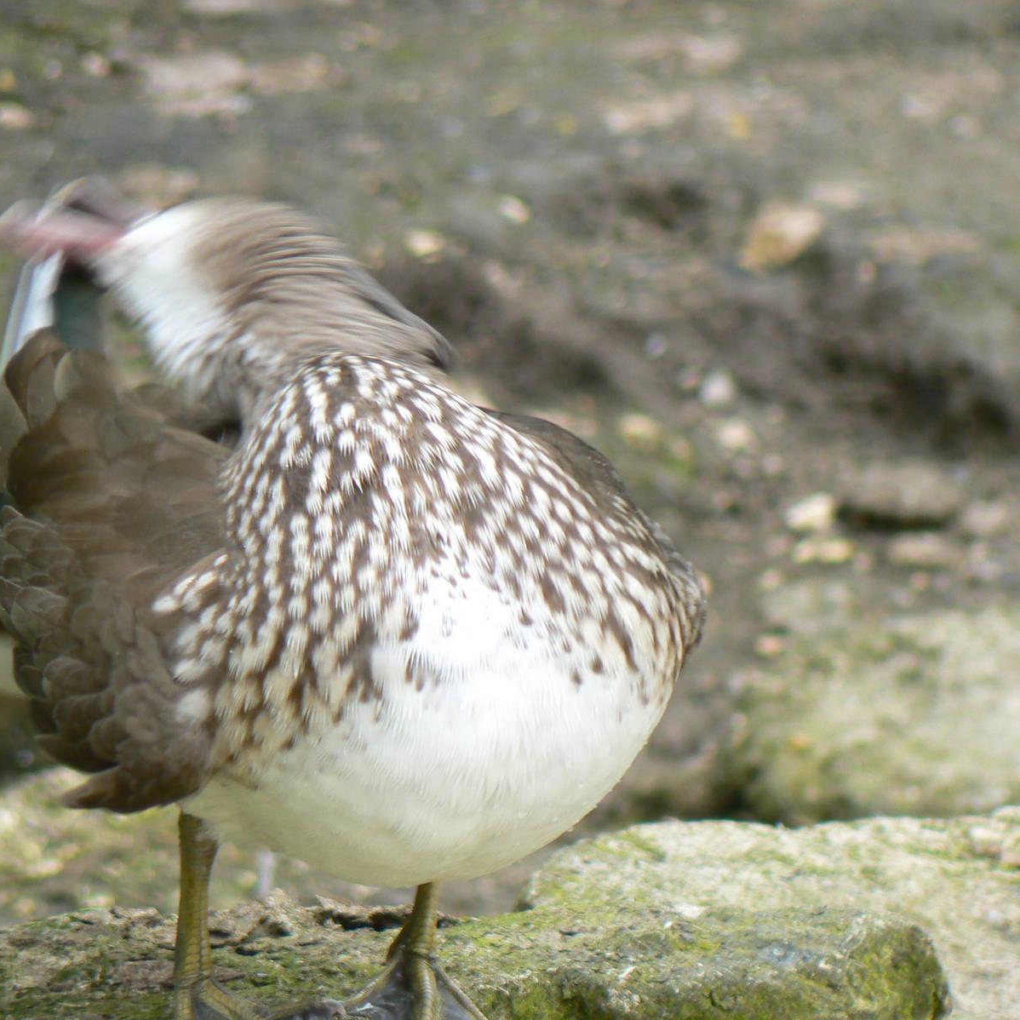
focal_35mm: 510
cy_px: 510
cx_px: 445
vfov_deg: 3.4
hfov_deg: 3.4
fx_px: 17002
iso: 80
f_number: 4.5
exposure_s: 1/100
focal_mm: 72
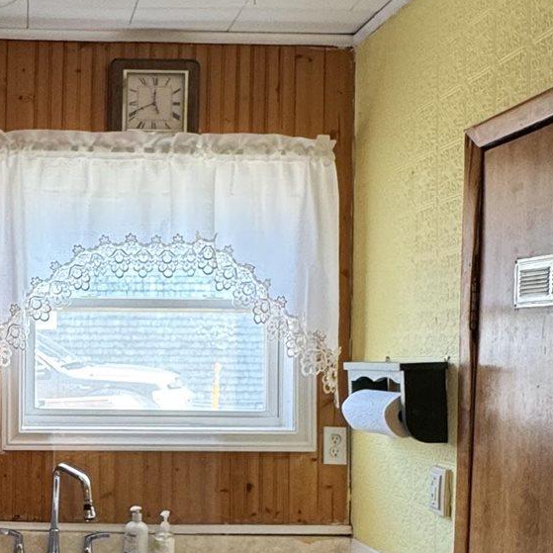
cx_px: -11
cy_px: 356
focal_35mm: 51
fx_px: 922
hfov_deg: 30.8
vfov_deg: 33.2
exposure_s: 1/120
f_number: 2.2
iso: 200
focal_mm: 2.22
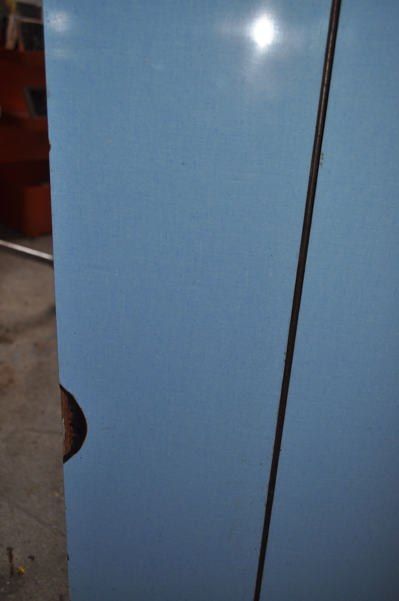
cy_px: 300
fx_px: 600
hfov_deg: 36.8
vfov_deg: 53.2
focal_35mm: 36
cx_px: 200
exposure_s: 1/60
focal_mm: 24
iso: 200
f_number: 4
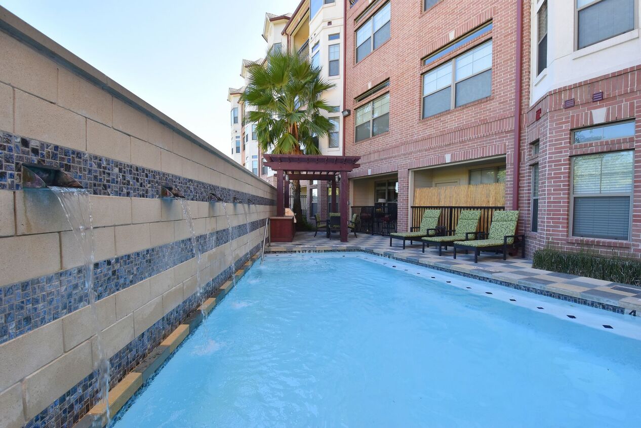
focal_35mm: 15
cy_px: 214
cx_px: 320
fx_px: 267
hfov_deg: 100.4
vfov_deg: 77.4
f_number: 8
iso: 400
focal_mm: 10
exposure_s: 1/250
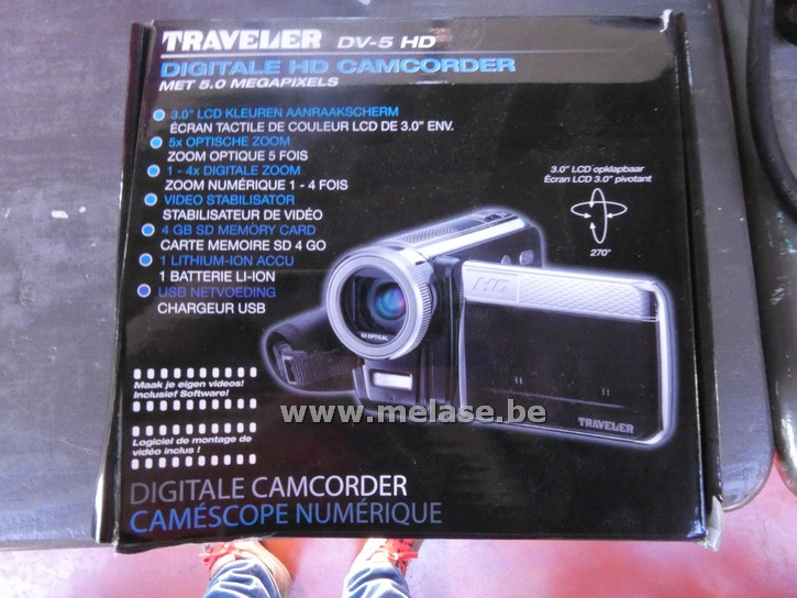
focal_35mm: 20
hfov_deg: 81.7
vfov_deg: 66.0
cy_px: 299
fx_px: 461
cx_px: 398
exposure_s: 1/20
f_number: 8
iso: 1600
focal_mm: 3.6
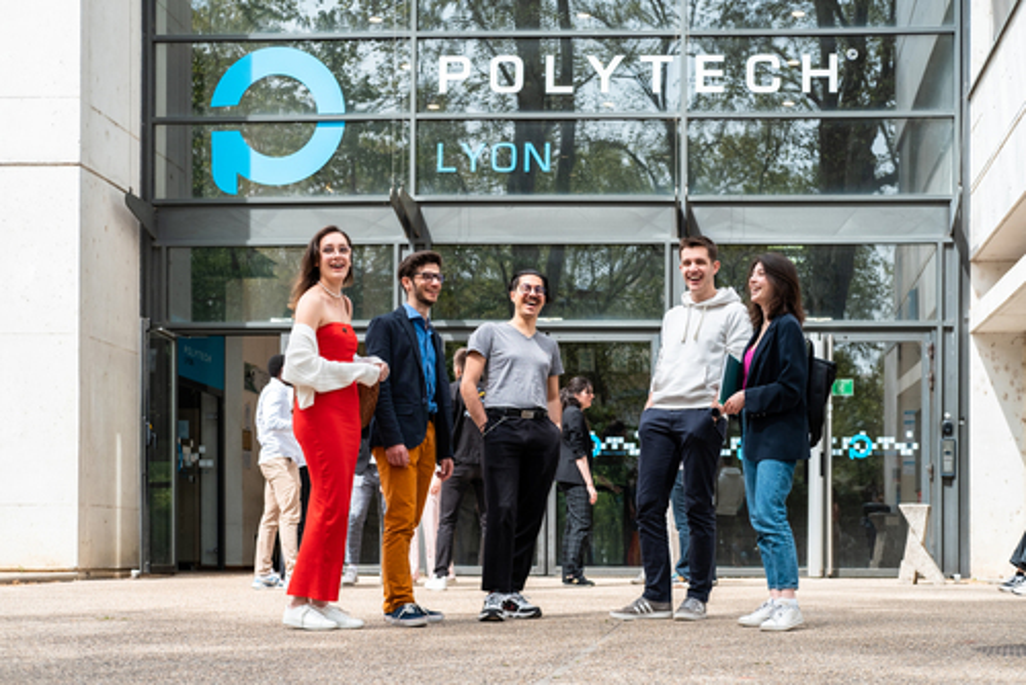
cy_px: 342
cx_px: 513
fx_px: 1511
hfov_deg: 37.5
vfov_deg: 25.6
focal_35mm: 53
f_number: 3.6
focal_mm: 35
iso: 160
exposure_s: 1/800
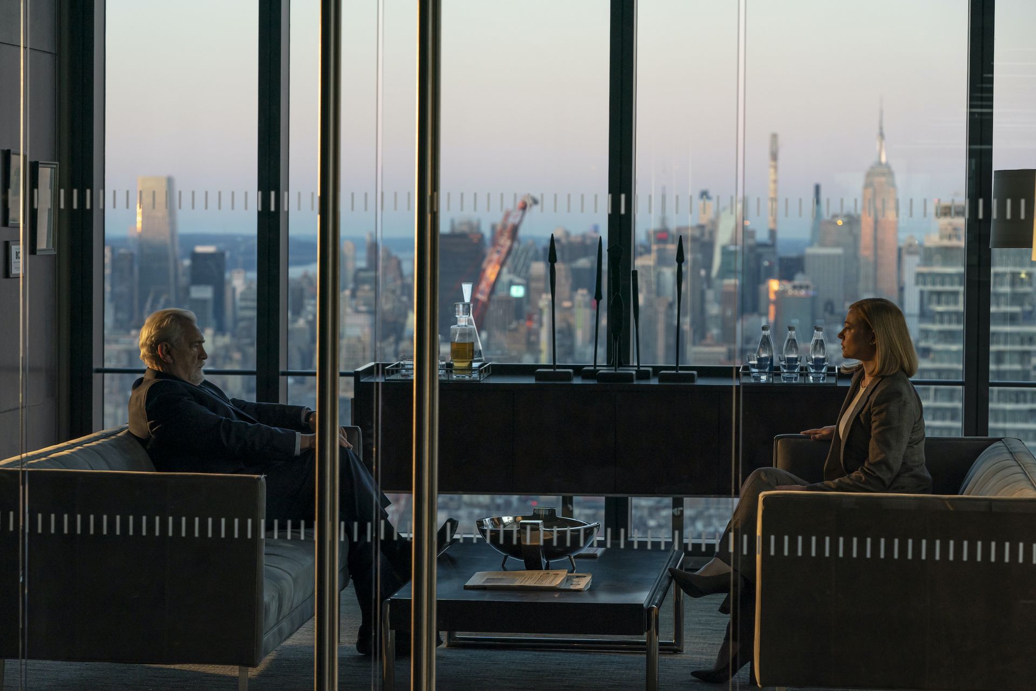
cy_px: 346
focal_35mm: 101
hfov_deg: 20.2
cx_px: 518
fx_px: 2906
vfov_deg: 13.6
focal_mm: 101
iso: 1250
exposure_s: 1/160
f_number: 5.6
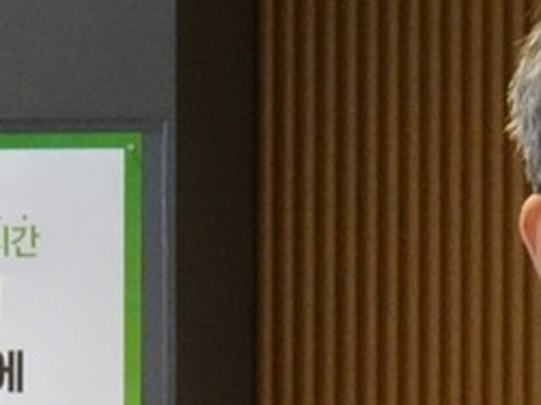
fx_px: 5983
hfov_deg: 5.2
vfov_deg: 3.9
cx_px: 657
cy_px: 519
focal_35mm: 383
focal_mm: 15.65
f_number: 5
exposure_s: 1/100
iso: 1000
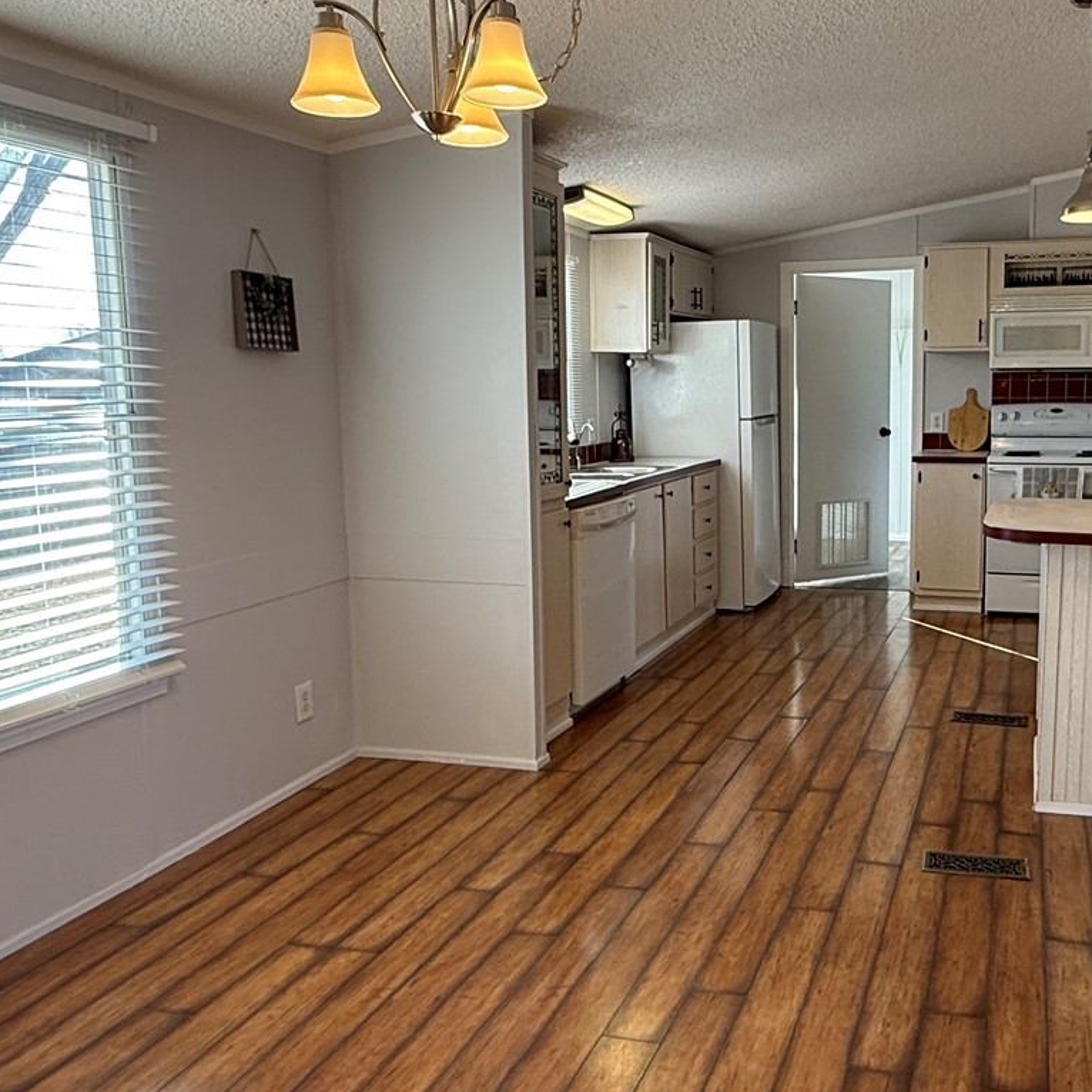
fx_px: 1106
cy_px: 516
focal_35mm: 31
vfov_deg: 52.5
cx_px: 760
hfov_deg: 51.2
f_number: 2.2
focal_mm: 2.22
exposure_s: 1/120
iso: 125
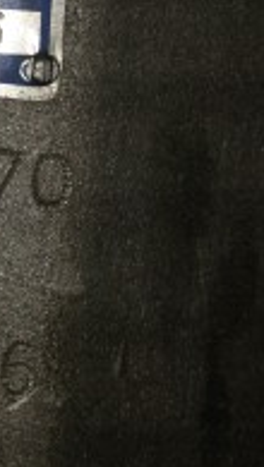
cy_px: 74
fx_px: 1465
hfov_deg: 10.2
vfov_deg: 17.9
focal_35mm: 118
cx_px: -36
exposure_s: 1/159
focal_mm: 4.12
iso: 50
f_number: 2.4
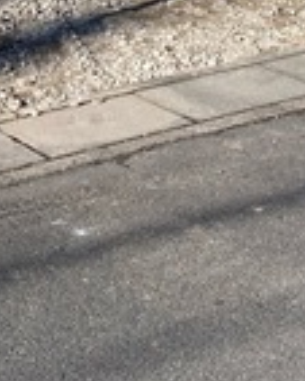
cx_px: 89
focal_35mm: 124
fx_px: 1398
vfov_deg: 15.1
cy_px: -32
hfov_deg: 12.4
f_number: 1.8
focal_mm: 3.99
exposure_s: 1/2114
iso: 20
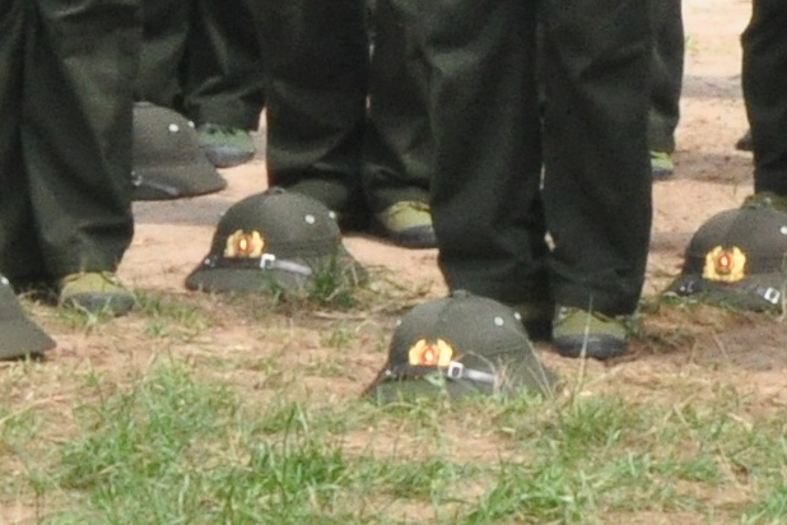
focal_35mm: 395
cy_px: -752
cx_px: 1361
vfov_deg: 3.4
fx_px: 8634
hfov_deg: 5.2
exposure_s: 1/100
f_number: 18
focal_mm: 38
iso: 800
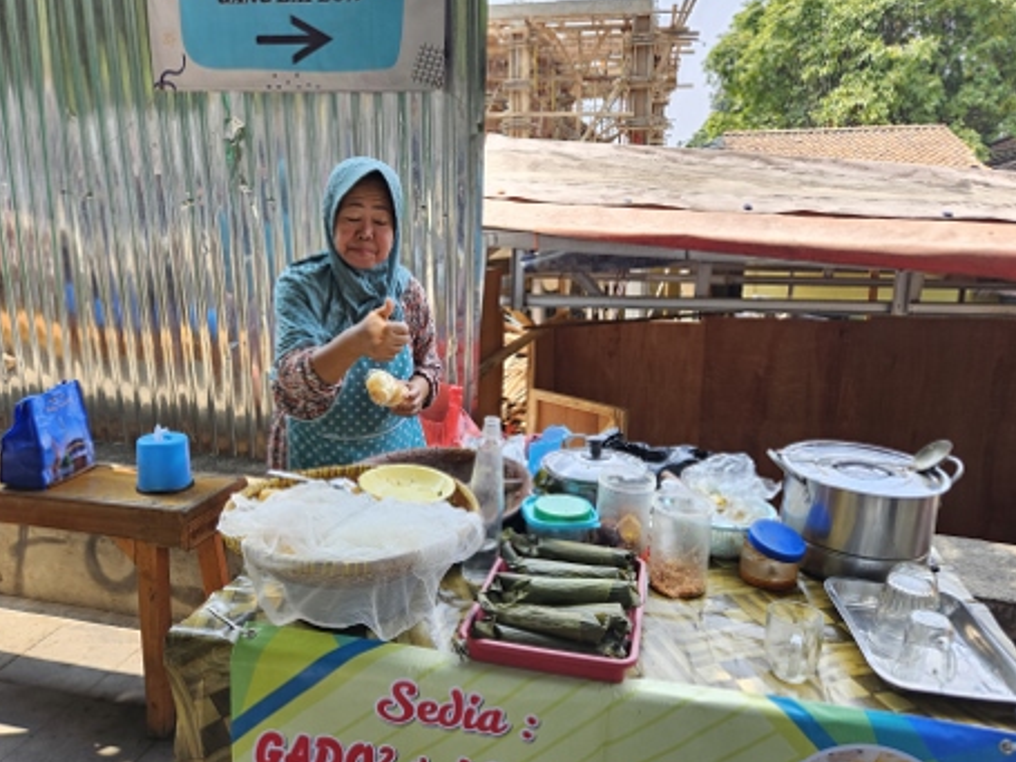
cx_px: 519
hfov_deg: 69.4
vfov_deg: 54.9
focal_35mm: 25
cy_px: 383
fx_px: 734
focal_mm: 5.4
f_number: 1.8
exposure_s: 1/217
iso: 40
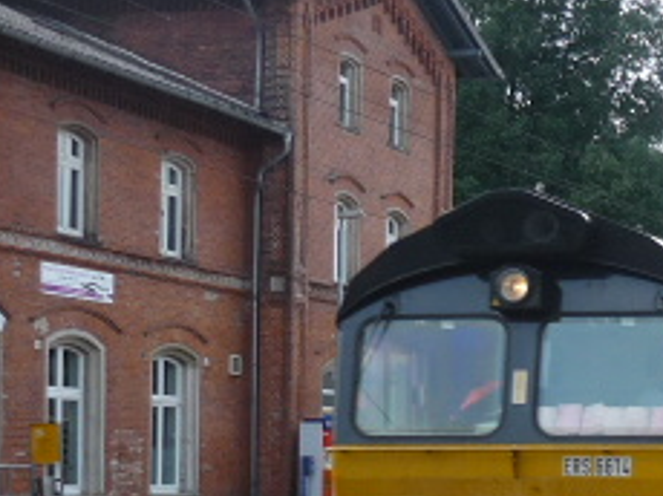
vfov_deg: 15.6
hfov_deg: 19.8
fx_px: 1760
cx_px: 839
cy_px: 542
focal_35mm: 92
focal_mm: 5.5
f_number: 2.8
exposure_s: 1/400
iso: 100
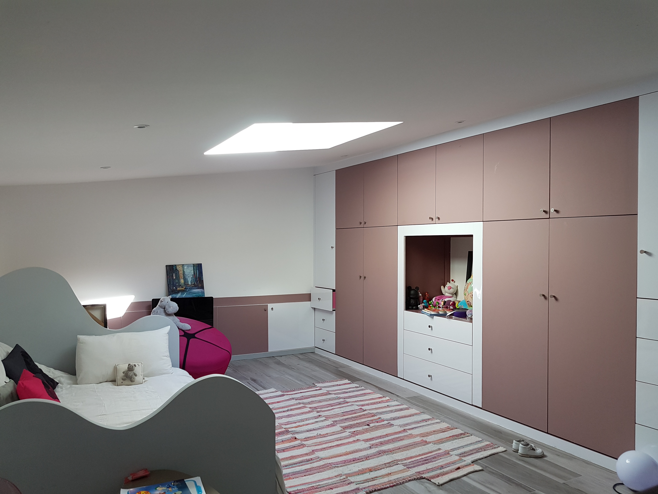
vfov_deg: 53.1
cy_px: 247
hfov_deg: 67.3
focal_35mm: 26
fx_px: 494
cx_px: 329
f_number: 1.7
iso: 50
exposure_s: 1/50
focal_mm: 4.2
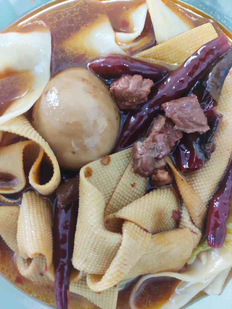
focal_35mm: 25
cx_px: 116
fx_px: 223
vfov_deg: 69.4
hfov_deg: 54.9
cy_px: 154
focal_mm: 4.74
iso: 3192
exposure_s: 1/17
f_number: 1.79
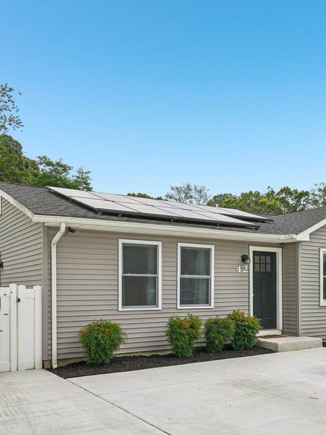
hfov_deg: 40.3
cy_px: 219
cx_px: 214
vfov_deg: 52.6
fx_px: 439
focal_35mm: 35
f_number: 8
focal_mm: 24
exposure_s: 1/250
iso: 100
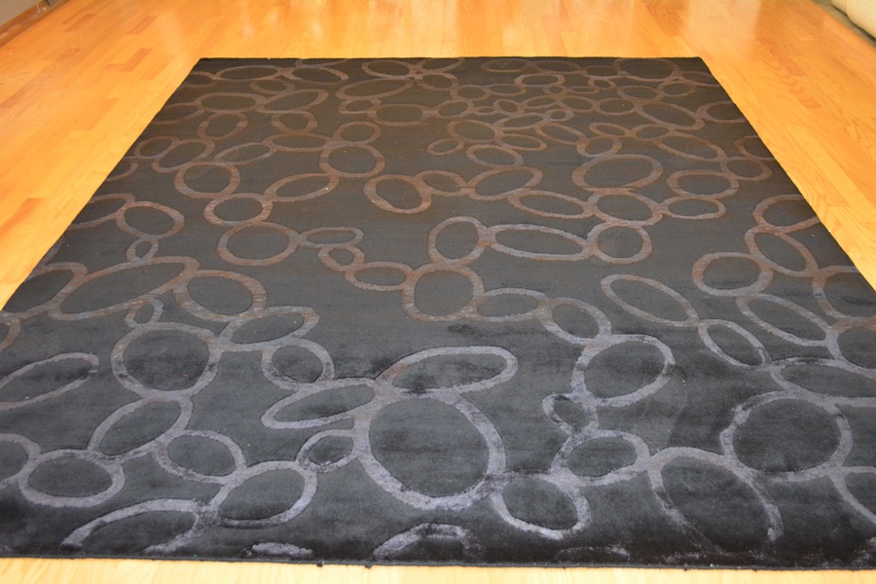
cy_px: 292
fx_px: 803
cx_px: 438
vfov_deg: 40.0
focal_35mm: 33
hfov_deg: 57.2
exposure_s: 1/60
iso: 1600
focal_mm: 22
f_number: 4
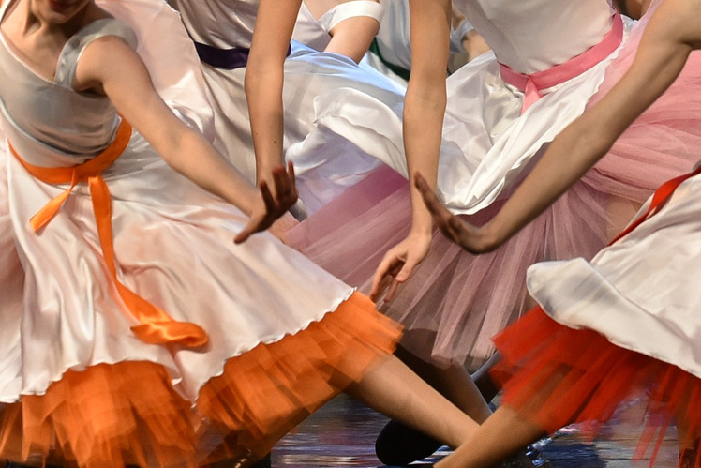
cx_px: 493
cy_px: -93
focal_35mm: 565
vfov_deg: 2.4
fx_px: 11003
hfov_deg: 3.6
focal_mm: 165
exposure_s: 1/500
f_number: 3.2
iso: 2000
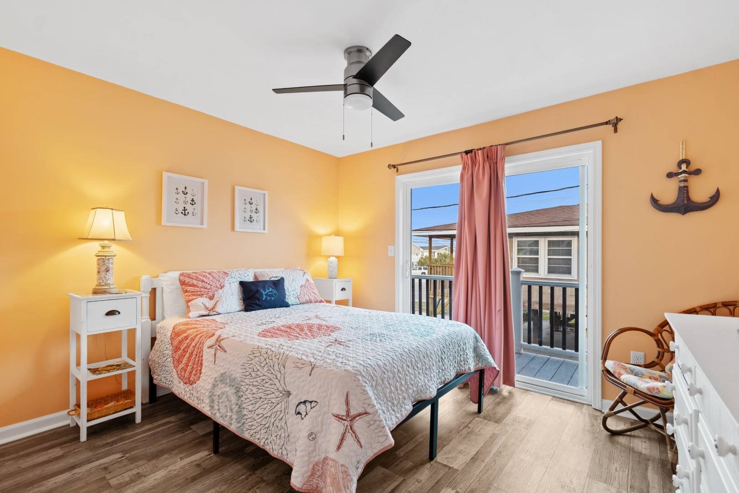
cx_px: 370
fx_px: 308
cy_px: 246
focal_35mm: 15
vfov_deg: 77.3
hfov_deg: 100.4
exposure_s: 1/3
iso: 100
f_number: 4.5
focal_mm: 10
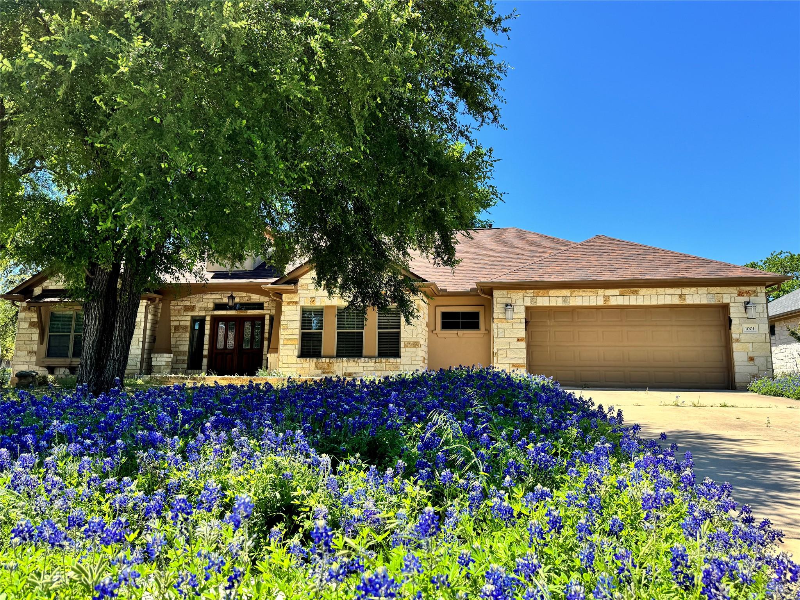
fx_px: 555
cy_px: 300
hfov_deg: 71.6
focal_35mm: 24
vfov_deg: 56.8
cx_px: 400
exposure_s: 1/2710
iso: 80
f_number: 1.78
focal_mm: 6.86
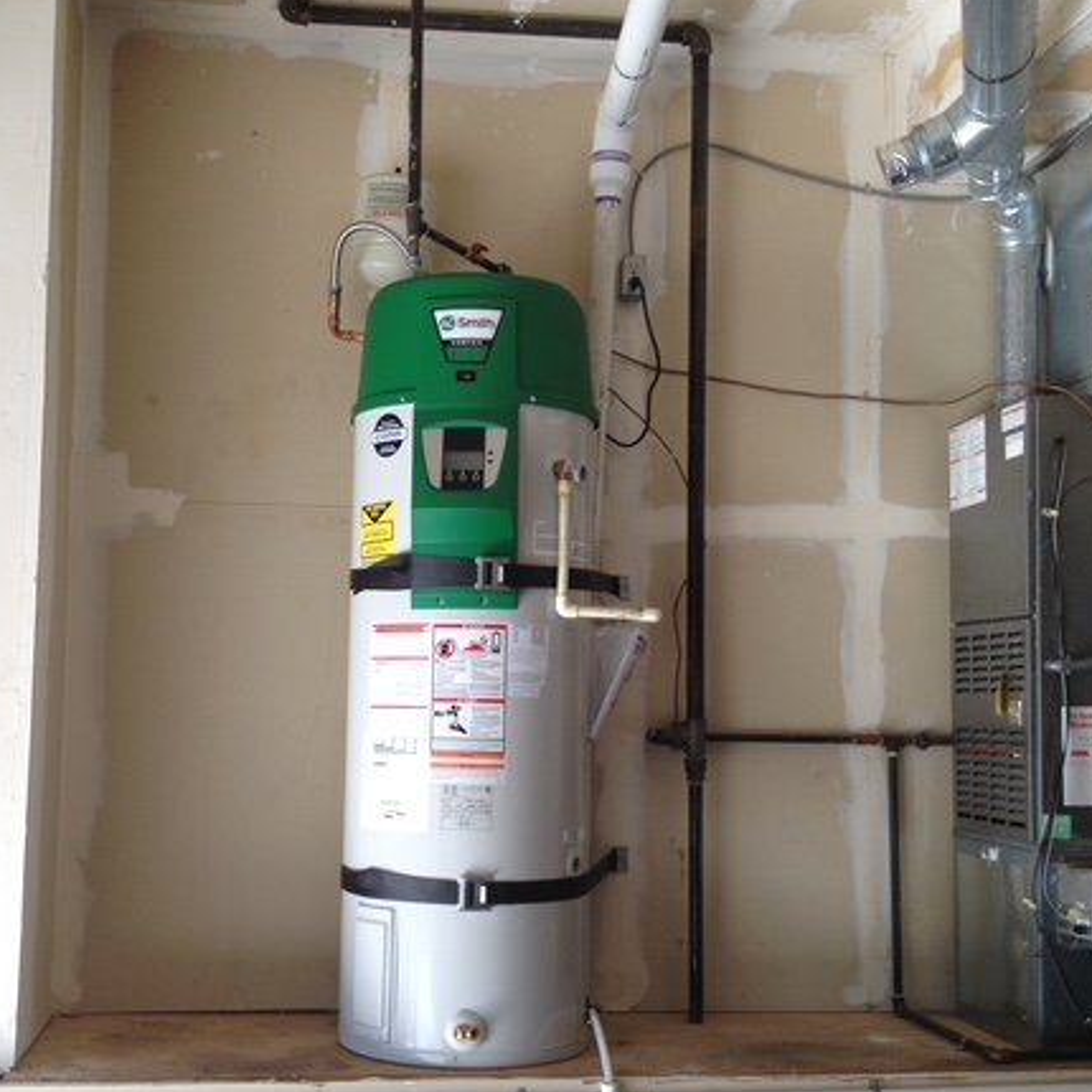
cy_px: 597
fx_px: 1642
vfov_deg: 36.8
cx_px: 457
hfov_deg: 36.7
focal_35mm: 46
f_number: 2.4
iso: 80
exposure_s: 1/120
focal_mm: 4.28
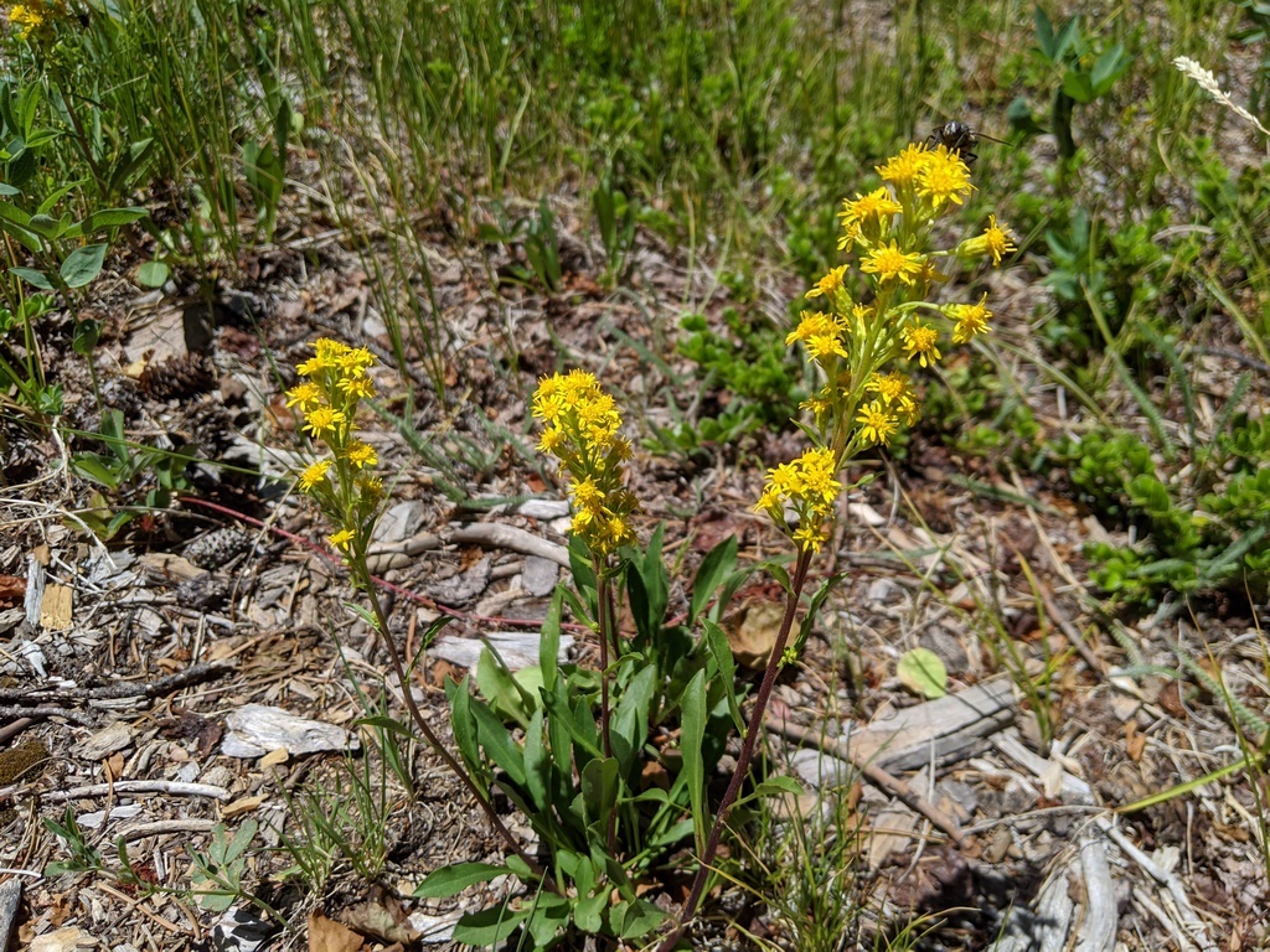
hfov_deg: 65.3
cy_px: 476
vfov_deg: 51.4
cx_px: 635
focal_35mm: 27
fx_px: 991
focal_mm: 4.44
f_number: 1.8
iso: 48
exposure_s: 1/3906
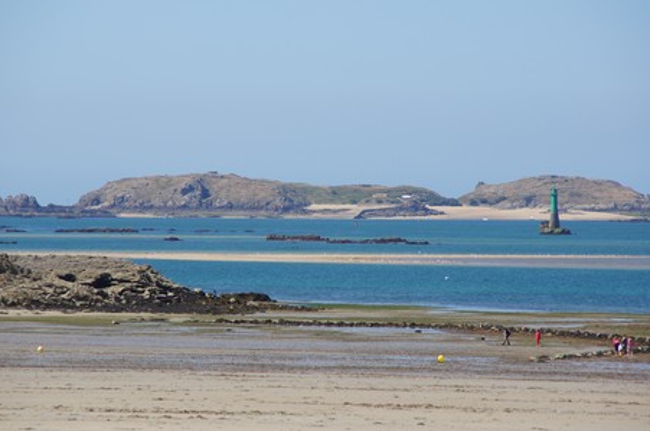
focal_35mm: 306
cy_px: 213
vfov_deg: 4.5
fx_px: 5515
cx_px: 326
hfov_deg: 6.7
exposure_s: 1/320
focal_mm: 200
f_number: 8
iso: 100
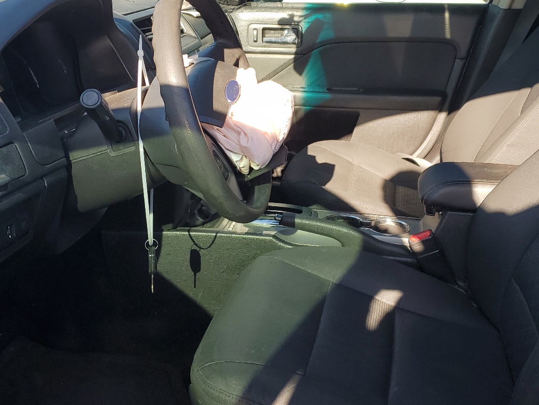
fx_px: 623
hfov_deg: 46.7
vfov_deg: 35.9
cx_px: 307
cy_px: 173
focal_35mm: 40
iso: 50
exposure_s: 1/588
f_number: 1.5
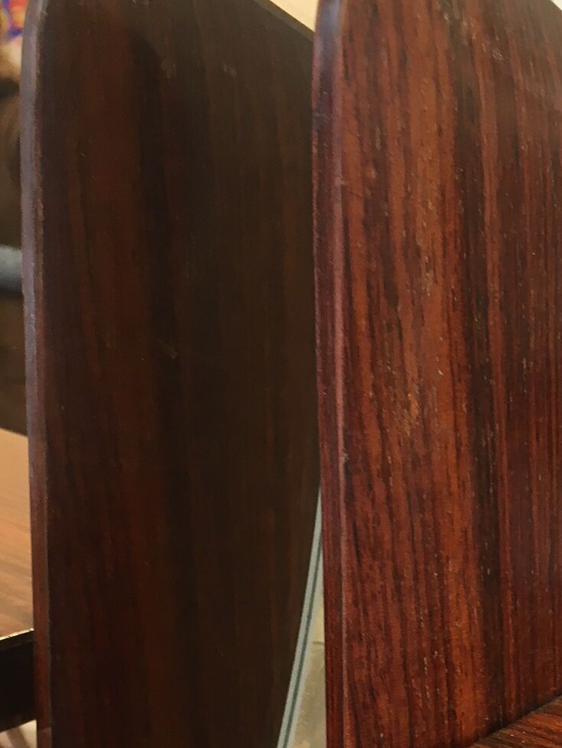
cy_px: 703
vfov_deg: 30.4
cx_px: 580
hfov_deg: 23.3
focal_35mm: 60
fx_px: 1298
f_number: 2.2
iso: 64
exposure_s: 1/33
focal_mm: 4.15
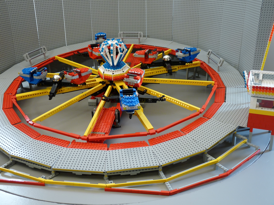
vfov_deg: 36.0
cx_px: 137
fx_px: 317
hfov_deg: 46.8
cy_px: 102
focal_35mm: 40
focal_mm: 7.1
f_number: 3
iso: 100
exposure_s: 1/10
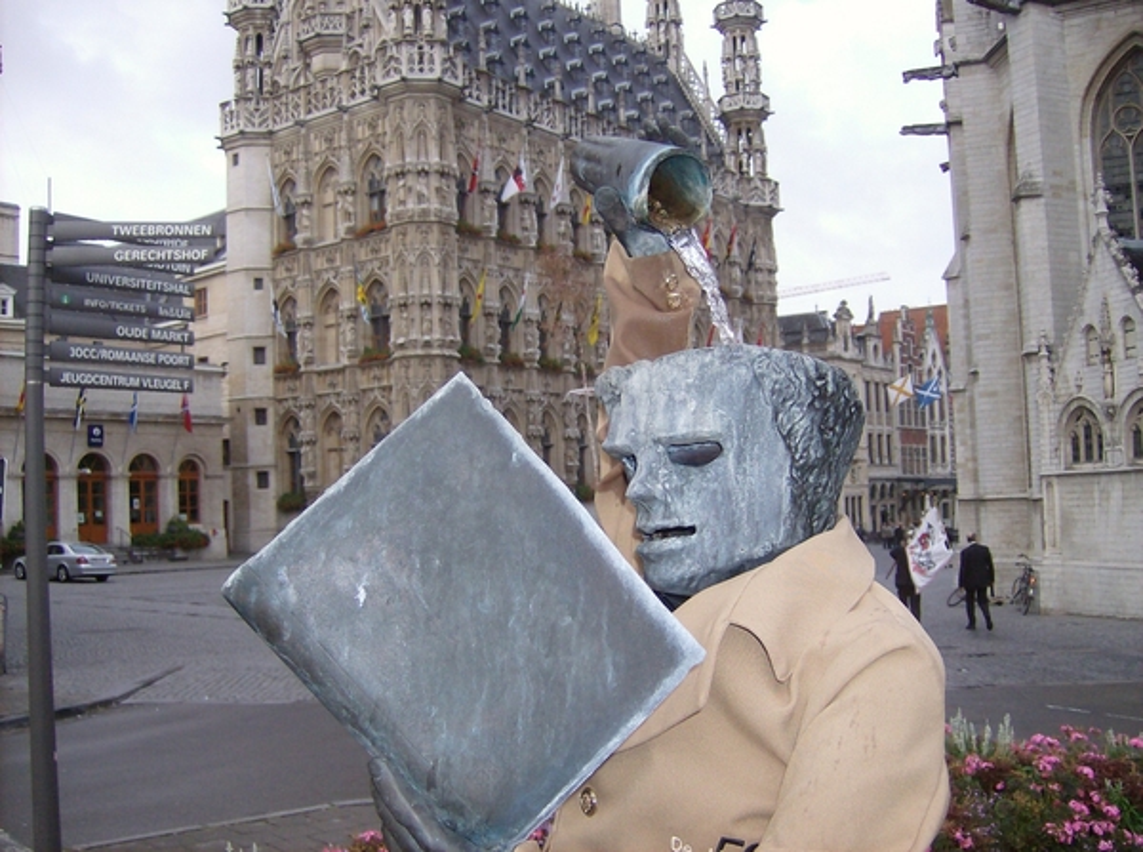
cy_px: 426
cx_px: 572
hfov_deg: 51.5
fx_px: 1186
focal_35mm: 36
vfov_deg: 39.5
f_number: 2.8
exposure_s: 1/805
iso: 200
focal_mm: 6
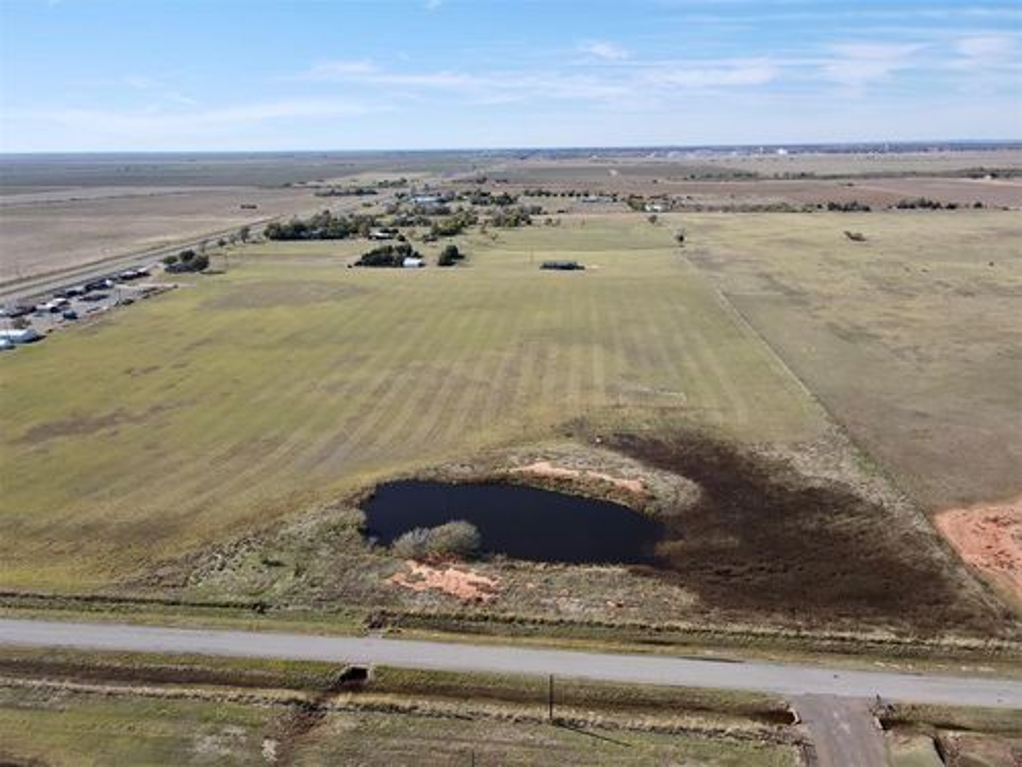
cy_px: 384
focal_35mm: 24
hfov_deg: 71.6
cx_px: 511
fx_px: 709
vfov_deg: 56.8
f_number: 2.8
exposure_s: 1/640
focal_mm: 4.5
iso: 100
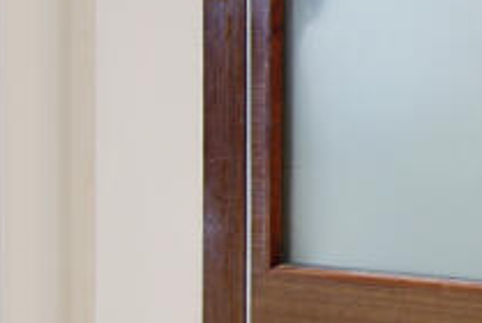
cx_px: 1151
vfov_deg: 14.3
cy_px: -68
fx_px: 1247
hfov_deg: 14.5
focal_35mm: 93
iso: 100
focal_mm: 13
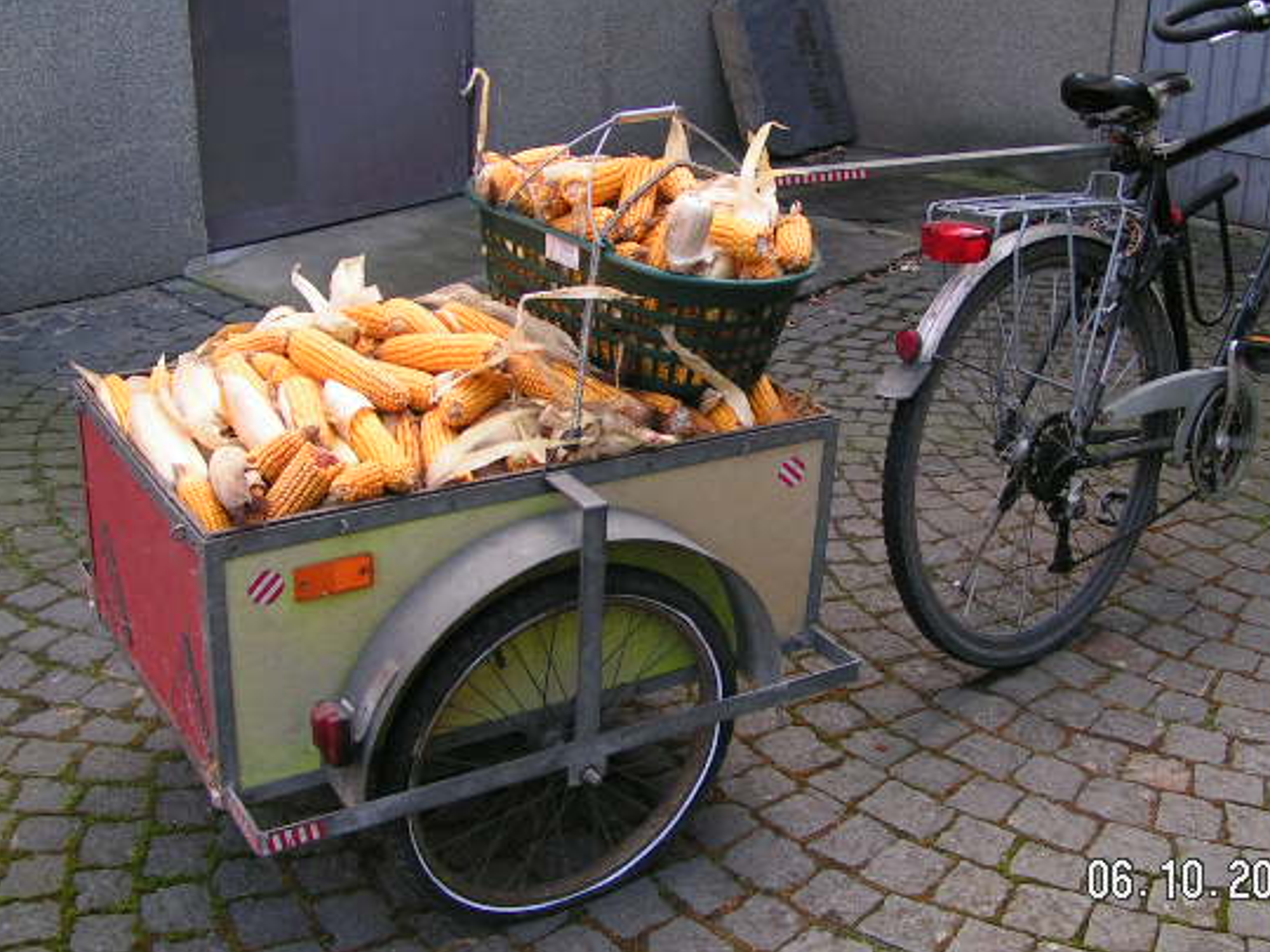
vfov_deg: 32.2
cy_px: 425
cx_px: 696
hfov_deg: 42.0
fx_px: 1651
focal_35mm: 45
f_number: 3.5
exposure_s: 1/60
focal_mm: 5.8
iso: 50
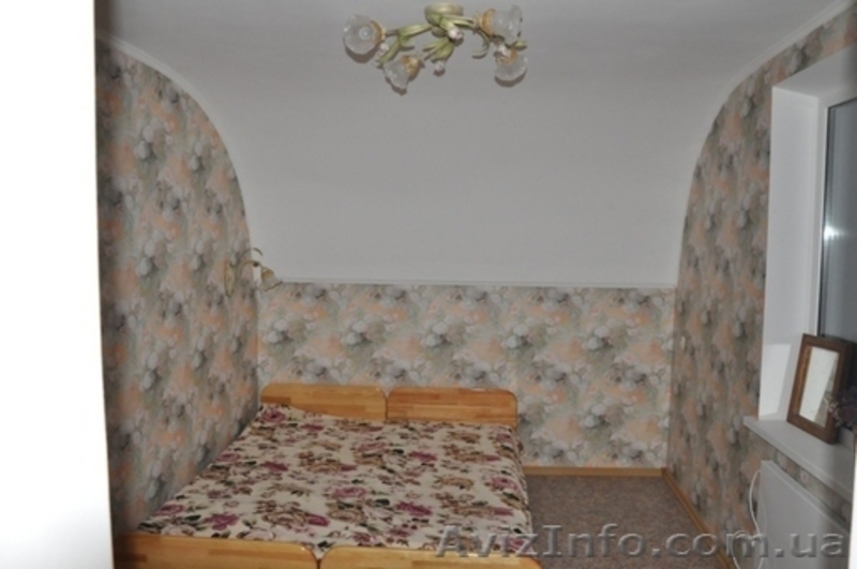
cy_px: 284
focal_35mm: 27
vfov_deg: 47.8
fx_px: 642
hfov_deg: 67.5
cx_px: 428
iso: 1600
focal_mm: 18
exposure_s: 1/60
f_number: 5
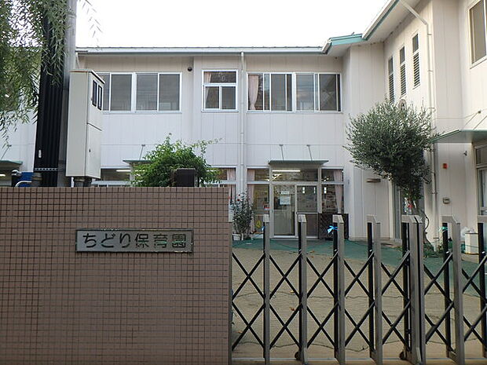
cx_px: 244
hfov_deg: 51.4
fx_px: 506
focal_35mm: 36
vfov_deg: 39.7
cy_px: 182
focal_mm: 6.4
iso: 125
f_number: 5
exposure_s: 1/80
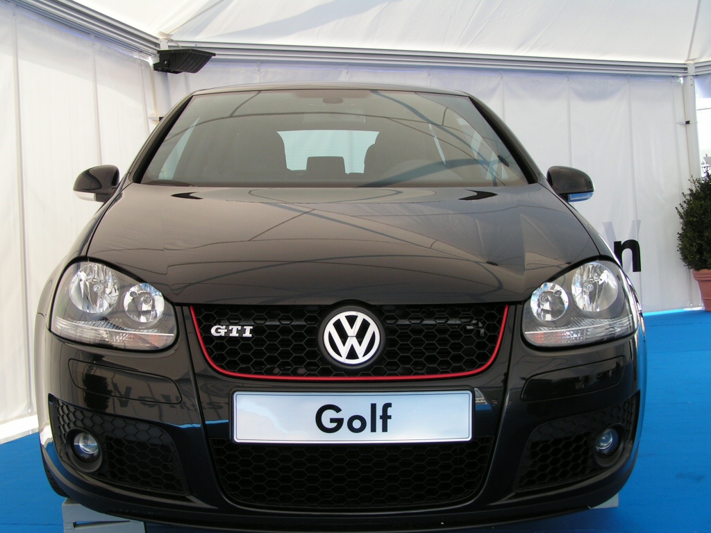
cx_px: 356
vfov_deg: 34.3
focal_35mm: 42
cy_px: 266
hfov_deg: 44.8
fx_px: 863
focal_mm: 7.1
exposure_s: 1/100
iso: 50
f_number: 4
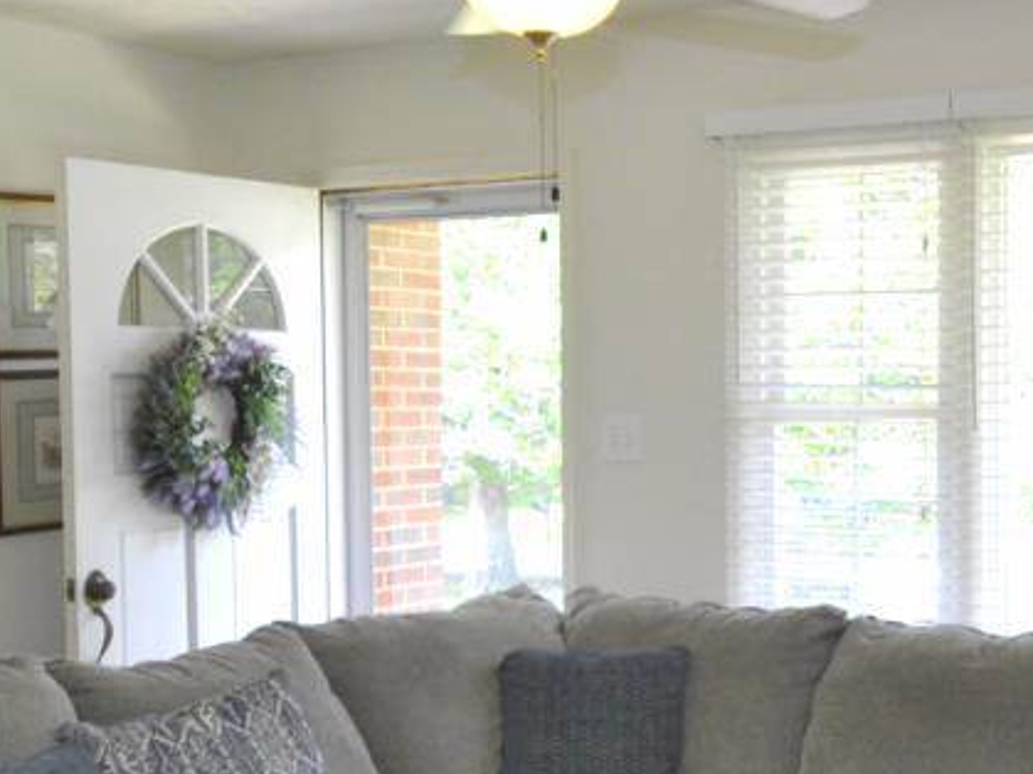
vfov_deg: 23.6
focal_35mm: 62
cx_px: 799
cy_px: 478
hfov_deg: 30.6
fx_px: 1850
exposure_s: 1/80
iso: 200
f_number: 4.5
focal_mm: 12
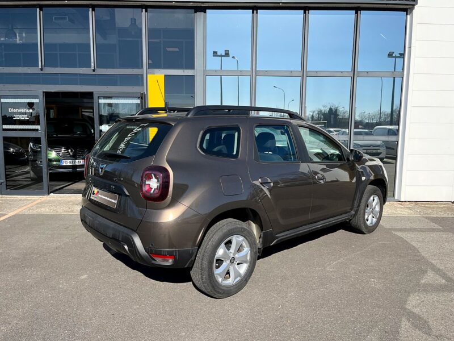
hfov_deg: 67.3
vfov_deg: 53.1
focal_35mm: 26
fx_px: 341
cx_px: 227
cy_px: 170
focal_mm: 5.1
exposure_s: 1/2688
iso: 50
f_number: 1.6
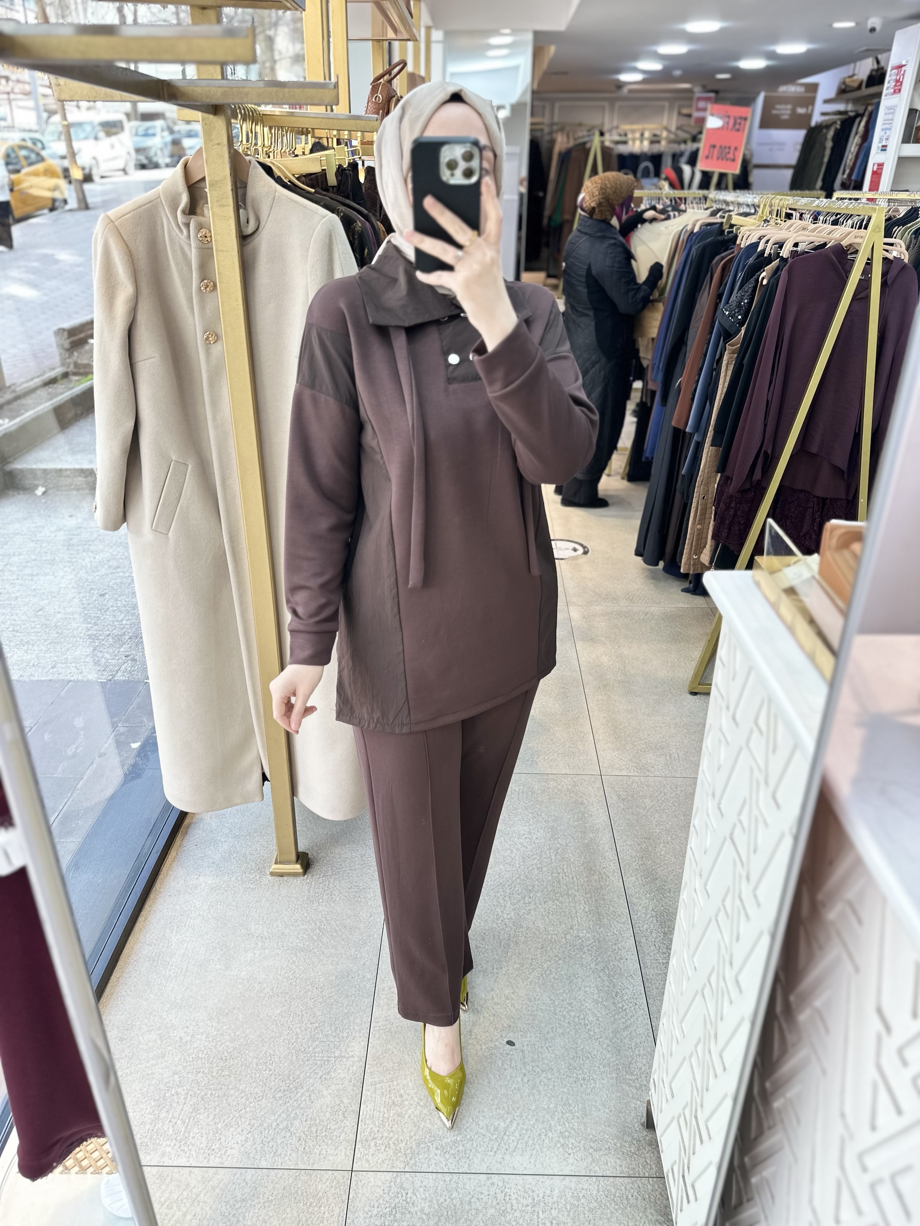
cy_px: 613
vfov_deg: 71.6
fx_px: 850
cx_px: 460
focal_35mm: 24
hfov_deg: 56.8
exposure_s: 1/123
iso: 64
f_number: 1.78
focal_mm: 6.86
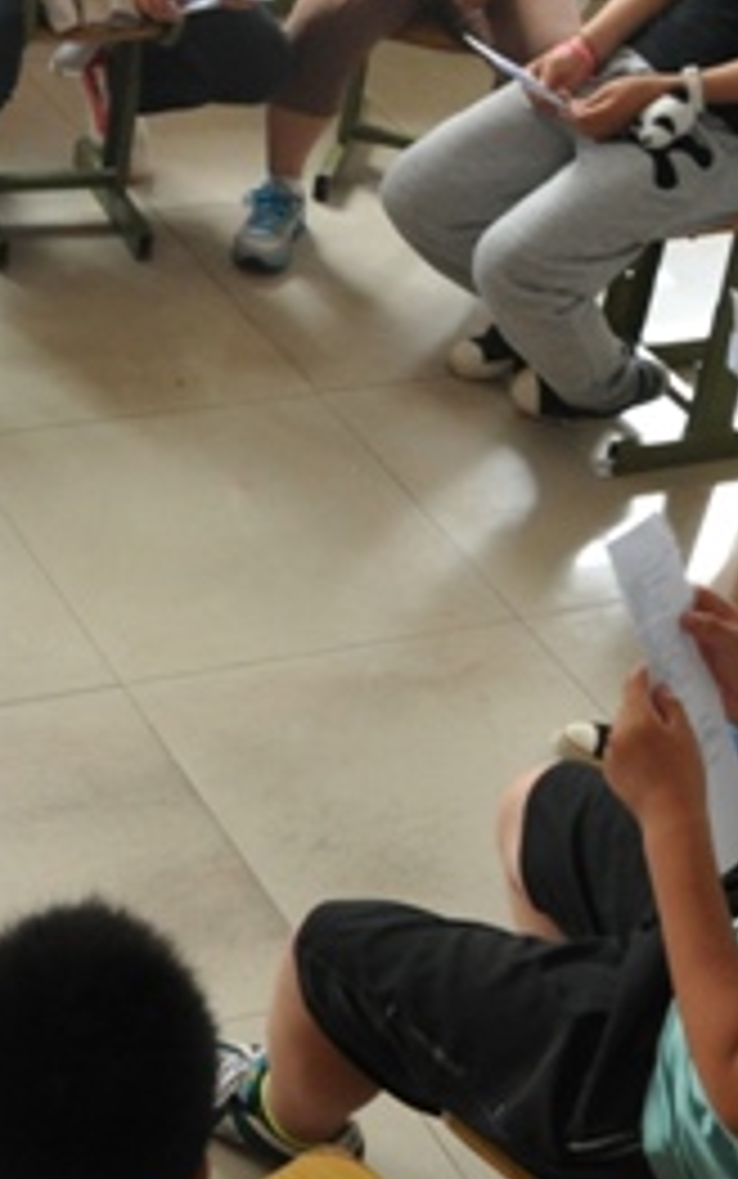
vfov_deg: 24.6
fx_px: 2700
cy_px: 556
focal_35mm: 84
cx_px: -86
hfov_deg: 15.1
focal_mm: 18
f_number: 6.3
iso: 800
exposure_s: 1/13
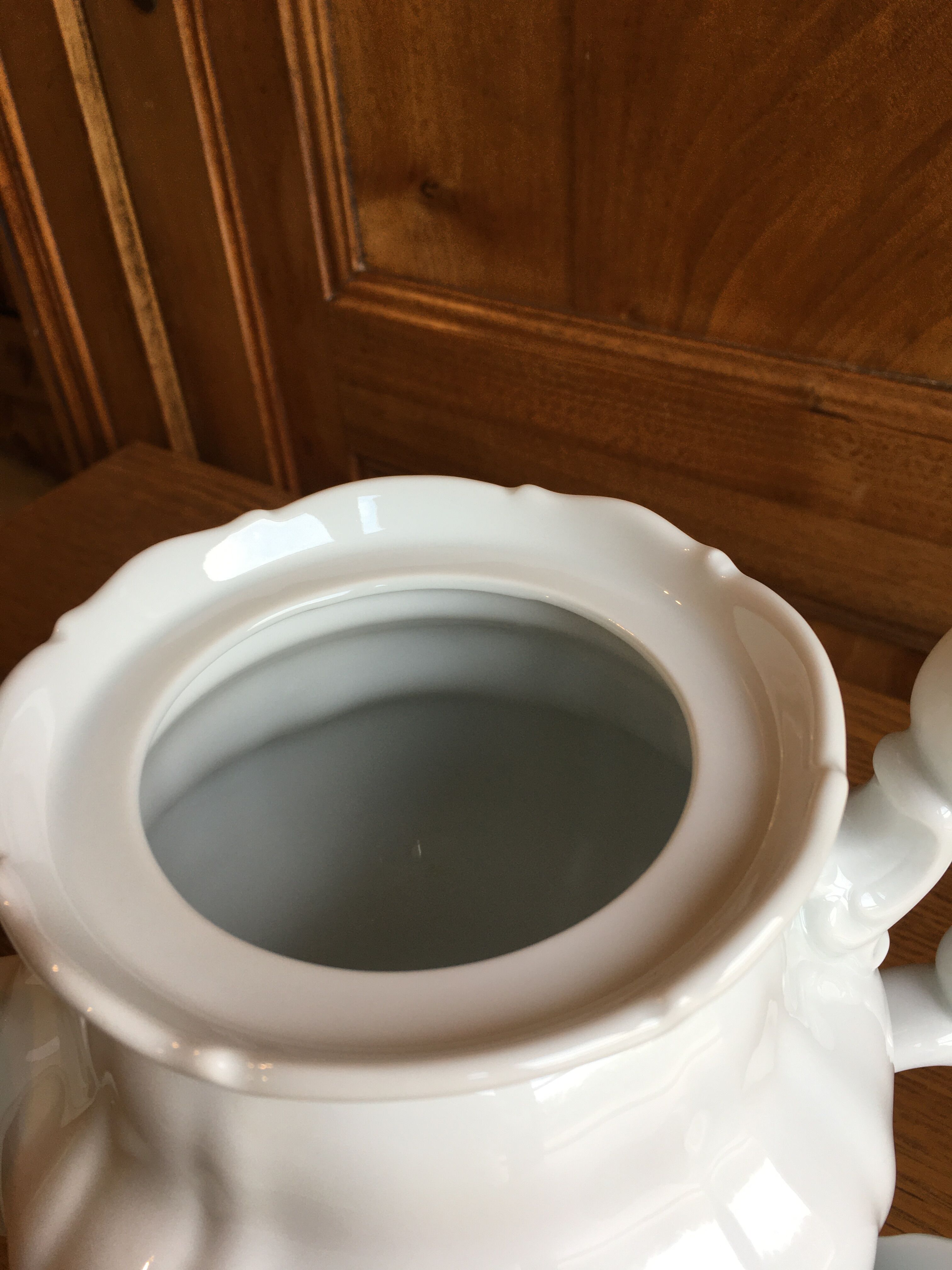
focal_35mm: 29
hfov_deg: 48.2
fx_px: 1063
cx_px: 476
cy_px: 635
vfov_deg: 61.7
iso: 32
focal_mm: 4.15
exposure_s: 1/50
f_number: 2.2
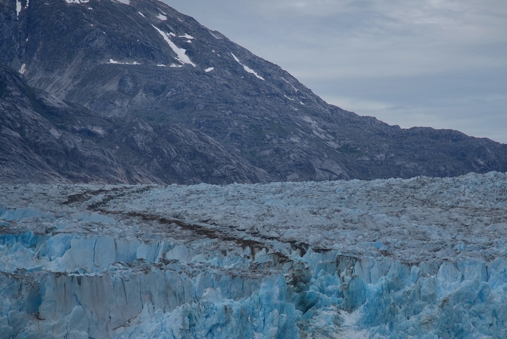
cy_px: 212
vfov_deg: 7.8
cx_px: 337
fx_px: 2465
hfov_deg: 11.7
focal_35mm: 175
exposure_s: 1/250
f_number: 7.1
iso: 100
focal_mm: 120
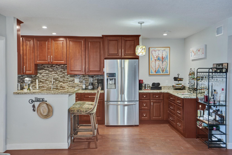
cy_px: 78
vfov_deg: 37.8
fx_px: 225
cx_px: 116
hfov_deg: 54.5
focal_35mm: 35
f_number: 4.5
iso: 1600
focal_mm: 35
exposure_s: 1/200
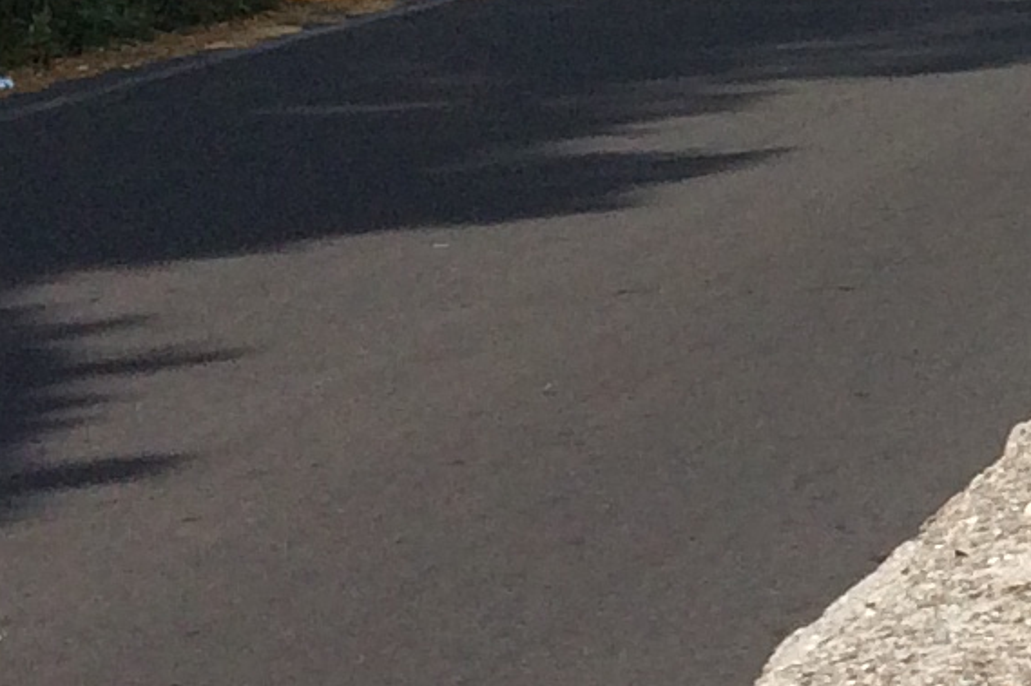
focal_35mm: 173
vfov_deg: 7.9
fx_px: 4953
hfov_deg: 10.3
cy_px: 78
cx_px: 2488
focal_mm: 4.15
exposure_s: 1/2933
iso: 32
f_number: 2.2
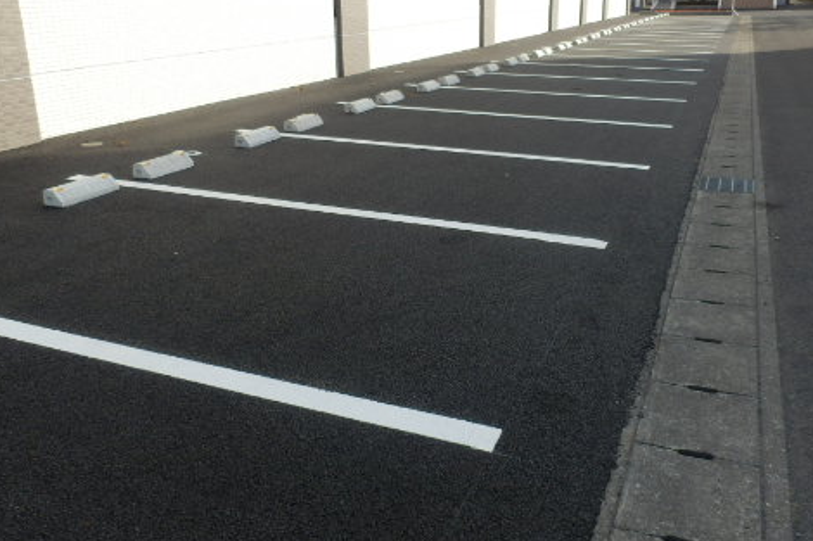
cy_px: 240
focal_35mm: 34
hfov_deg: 55.8
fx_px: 768
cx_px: 406
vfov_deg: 38.8
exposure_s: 1/400
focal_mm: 4.2
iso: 80
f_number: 3
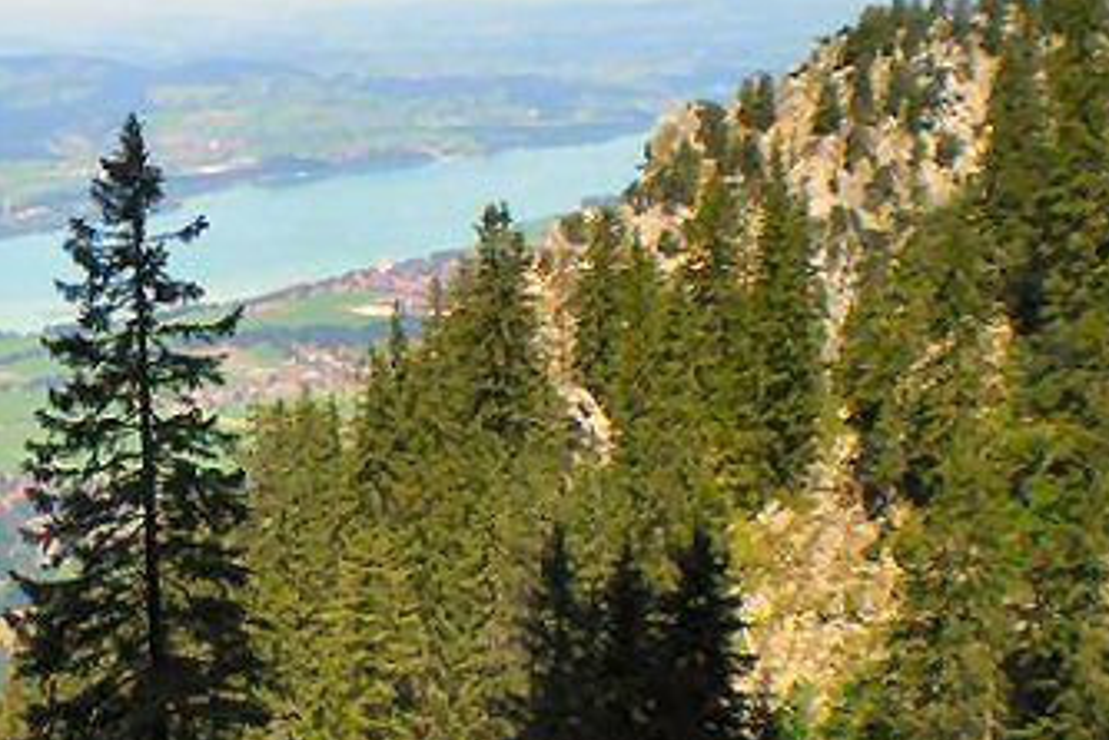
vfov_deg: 19.2
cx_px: 196
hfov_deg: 27.8
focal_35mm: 71
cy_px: 368
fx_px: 2188
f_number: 4.6
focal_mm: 6.3
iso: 64
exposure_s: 1/250
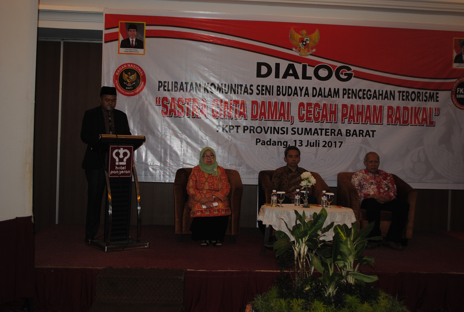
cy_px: 156
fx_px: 504
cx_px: 232
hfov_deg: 49.5
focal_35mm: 39
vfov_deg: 34.4
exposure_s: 1/60
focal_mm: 26
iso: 200
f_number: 4.2
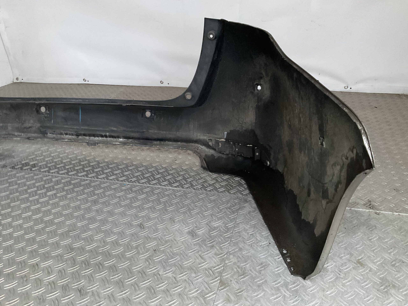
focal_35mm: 29
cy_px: 153
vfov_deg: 48.2
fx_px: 342
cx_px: 204
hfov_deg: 61.7
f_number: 1.8
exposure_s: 1/30
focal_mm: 3
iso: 320
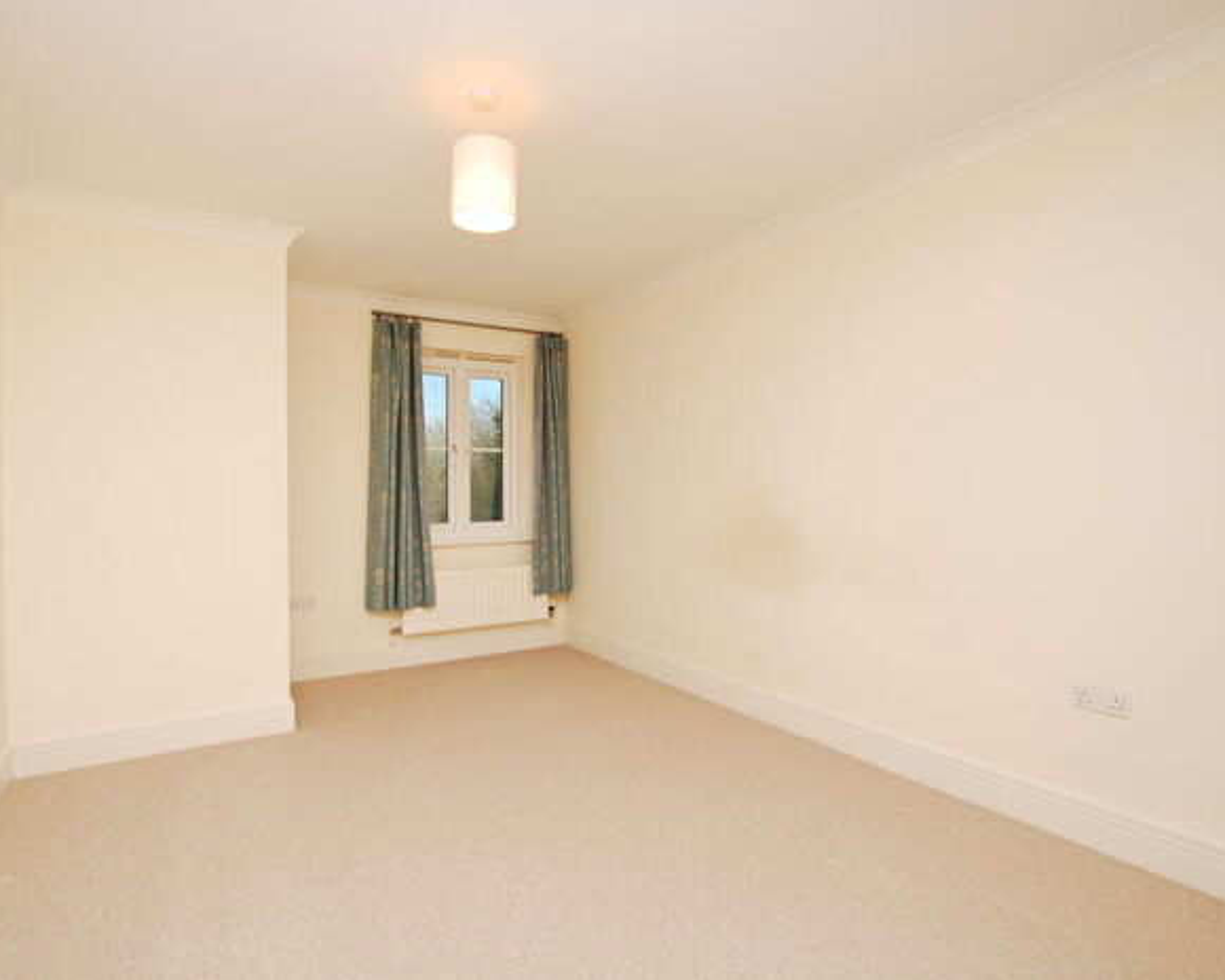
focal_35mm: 17
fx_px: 616
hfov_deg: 89.4
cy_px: 488
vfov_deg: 77.0
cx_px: 553
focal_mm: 10
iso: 100
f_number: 4
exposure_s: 1/60
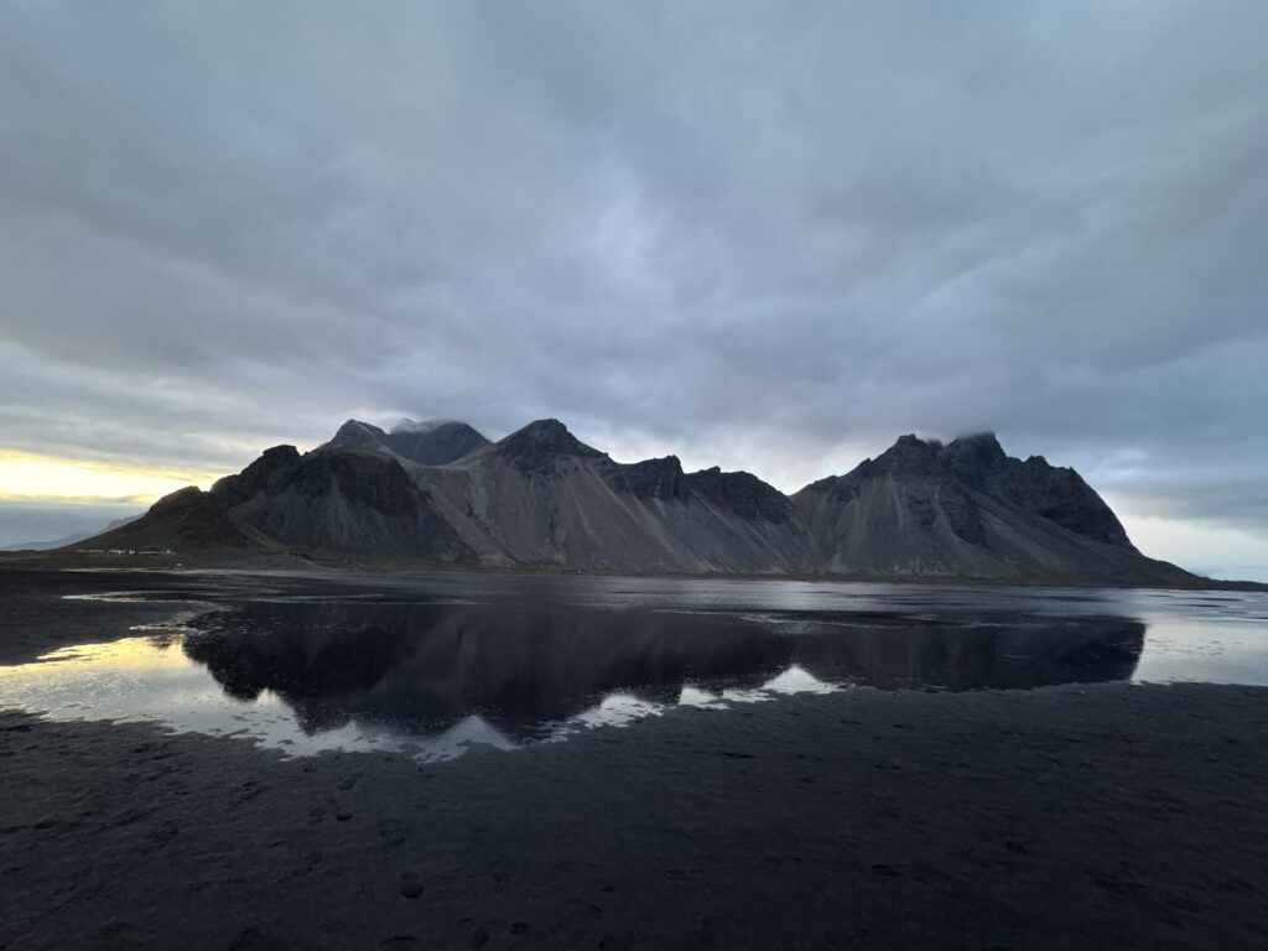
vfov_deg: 85.7
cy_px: 476
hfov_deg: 102.1
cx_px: 634
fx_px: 513
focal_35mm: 14
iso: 640
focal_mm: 2.22
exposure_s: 1/60
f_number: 2.2
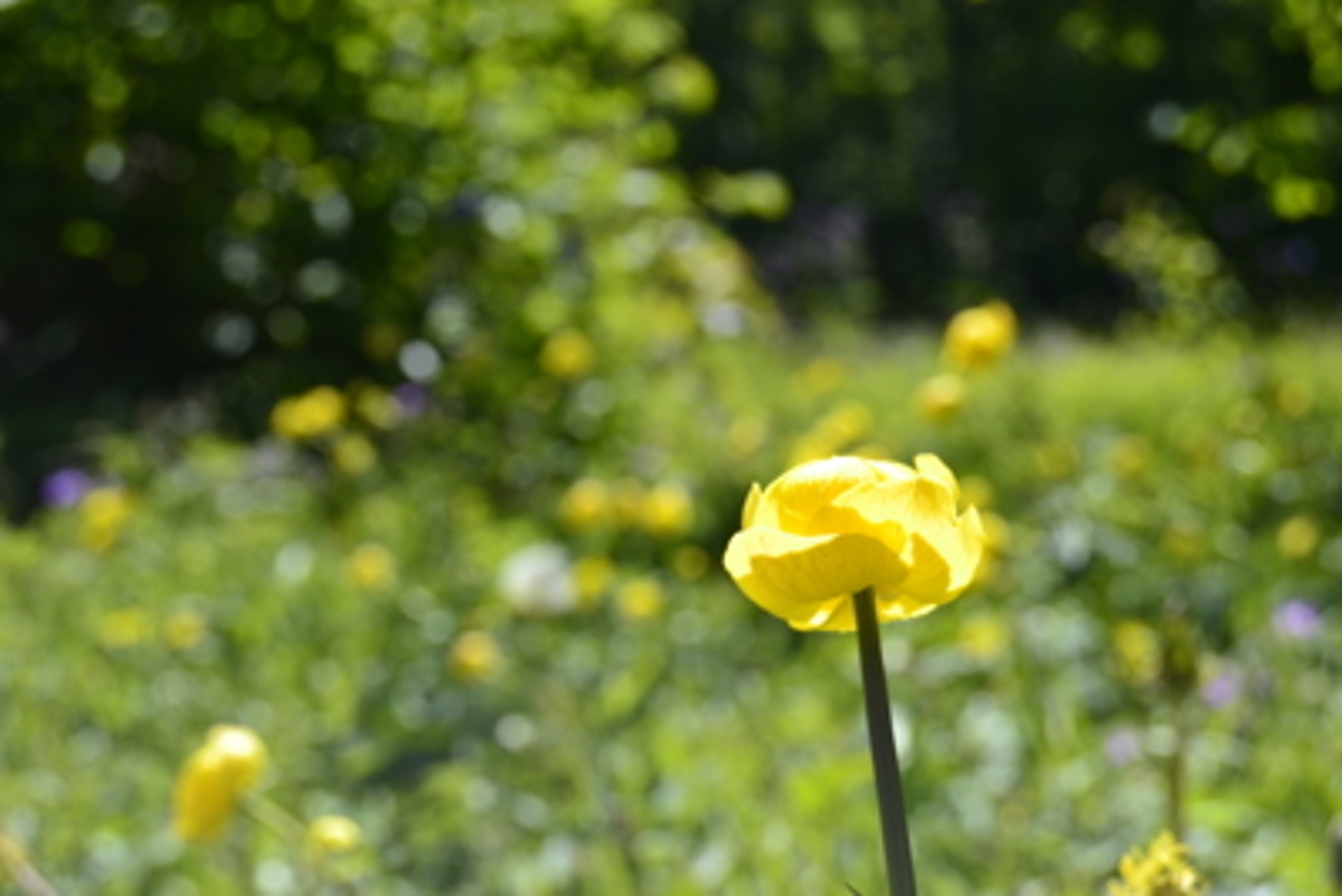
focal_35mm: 75
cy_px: 448
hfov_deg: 27.0
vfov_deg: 18.2
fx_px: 2797
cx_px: 671
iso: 400
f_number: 11
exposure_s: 1/320
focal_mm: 50
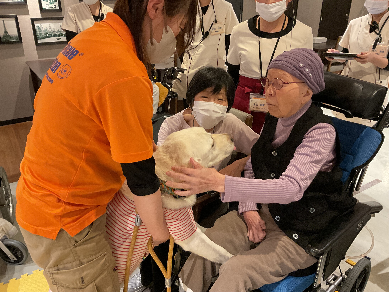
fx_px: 326
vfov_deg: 48.2
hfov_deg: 61.7
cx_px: 194
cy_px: 146
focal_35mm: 29
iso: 200
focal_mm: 3
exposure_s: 1/50
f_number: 1.8
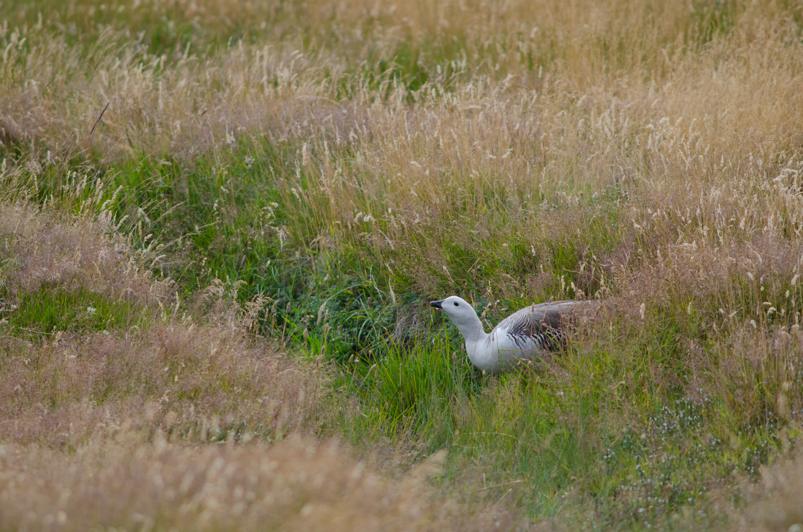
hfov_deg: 4.6
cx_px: 402
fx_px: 10017
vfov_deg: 3.0
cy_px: 266
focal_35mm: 450
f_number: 4
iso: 100
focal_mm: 300
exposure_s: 1/200
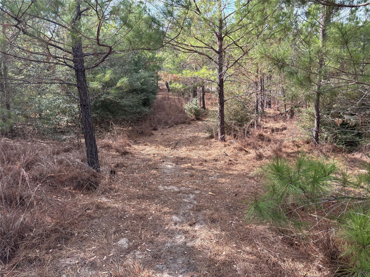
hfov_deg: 67.3
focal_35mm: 26
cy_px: 138
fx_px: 278
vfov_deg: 53.1
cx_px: 185
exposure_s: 1/568
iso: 50
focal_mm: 5.96
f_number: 1.6
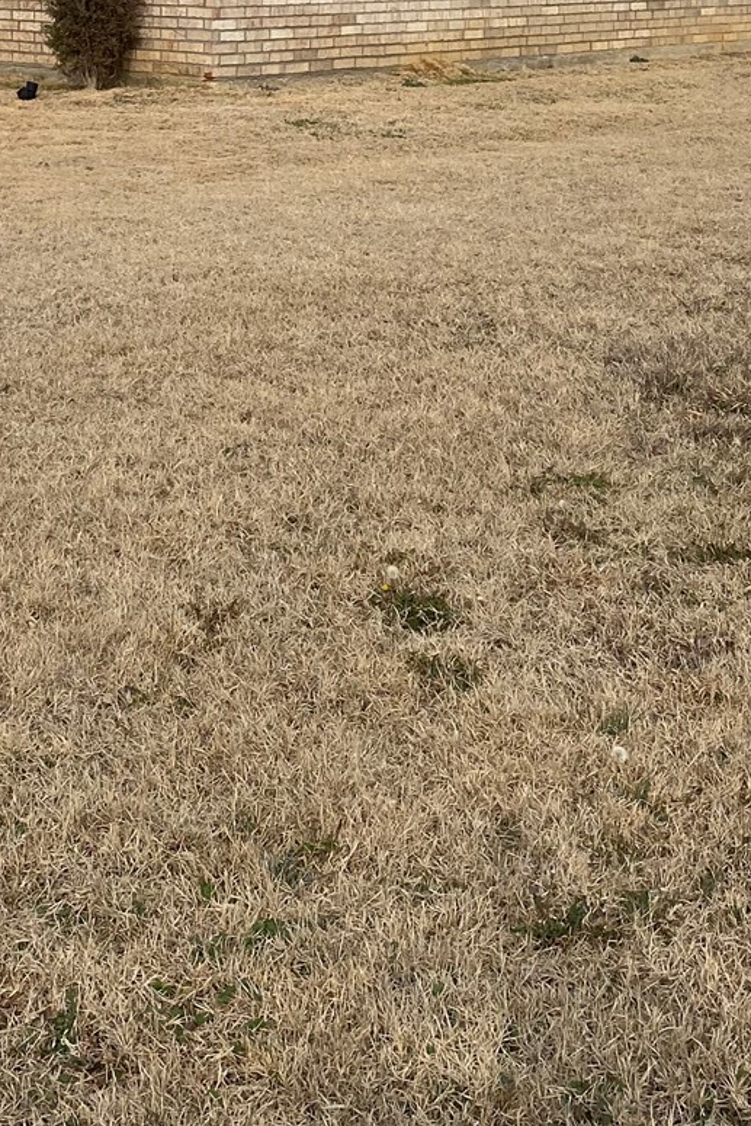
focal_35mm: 67
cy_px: 71
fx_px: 2095
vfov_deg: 28.7
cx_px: 212
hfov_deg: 20.2
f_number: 1.8
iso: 32
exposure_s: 1/2358
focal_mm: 4.25
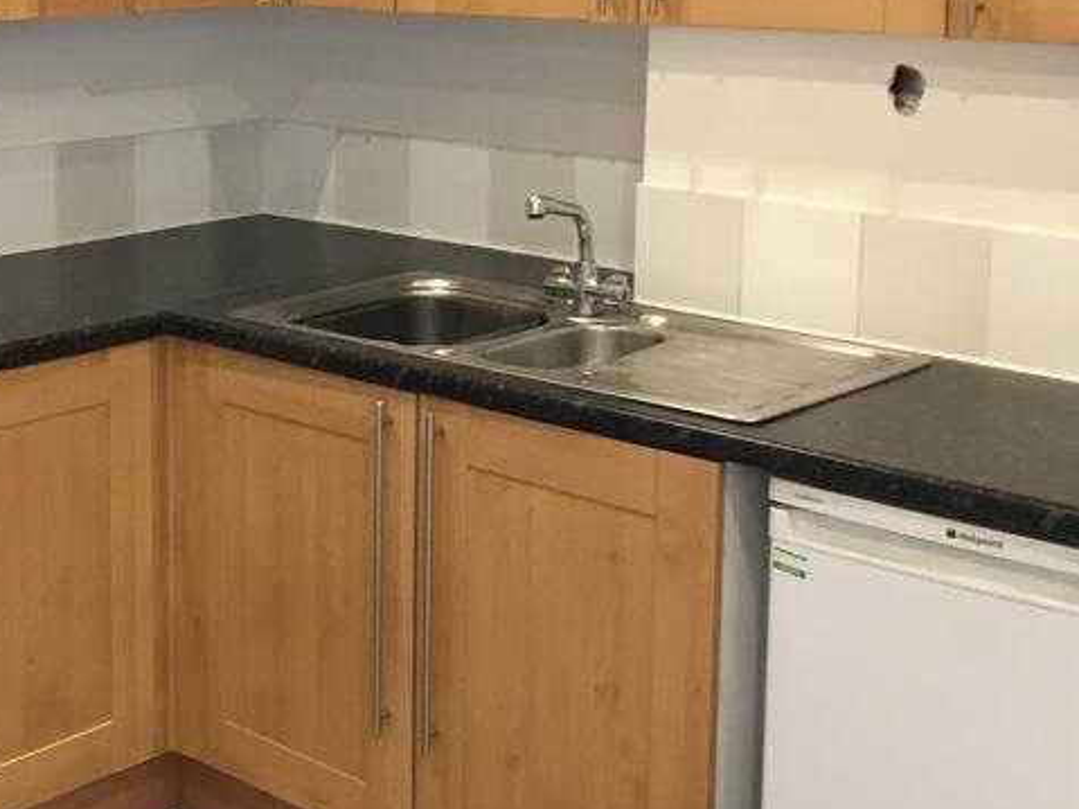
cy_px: 223
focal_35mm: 62
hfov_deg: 30.6
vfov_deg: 23.4
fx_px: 1932
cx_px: 255
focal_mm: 4.15
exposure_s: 1/33
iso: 125
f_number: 2.2
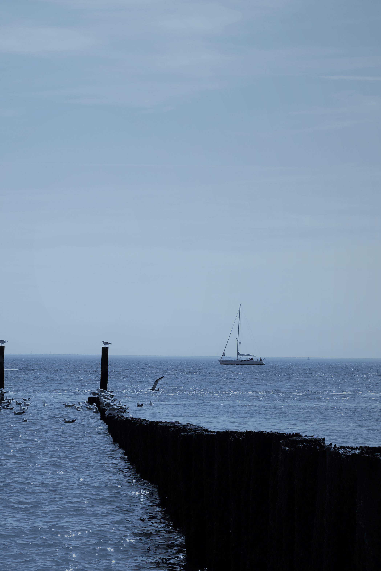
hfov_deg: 10.6
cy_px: 255
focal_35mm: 129
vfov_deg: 15.9
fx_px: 2048
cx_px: 87
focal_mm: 55
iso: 200
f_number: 10
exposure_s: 1/450
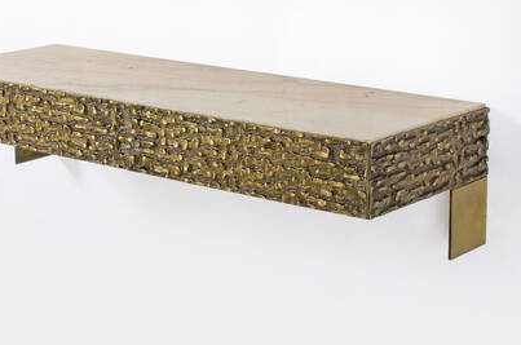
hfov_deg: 21.7
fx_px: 1356
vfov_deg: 14.5
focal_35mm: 94
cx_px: 211
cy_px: 160
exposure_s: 1/160
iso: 100
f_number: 18
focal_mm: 35
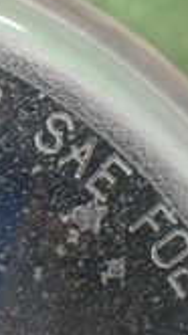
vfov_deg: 18.0
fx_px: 1049
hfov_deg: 9.6
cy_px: 50
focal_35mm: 118
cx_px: -186
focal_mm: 5.4
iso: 800
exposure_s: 1/100
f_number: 2.3
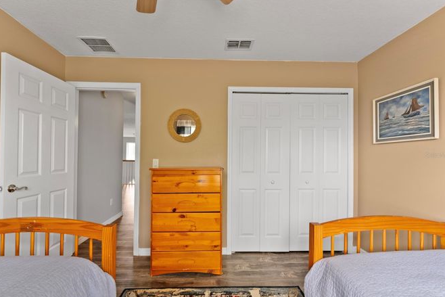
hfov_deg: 100.3
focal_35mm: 15
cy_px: 155
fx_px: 185
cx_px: 213
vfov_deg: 77.3
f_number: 7.1
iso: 250
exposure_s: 1/4
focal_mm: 14
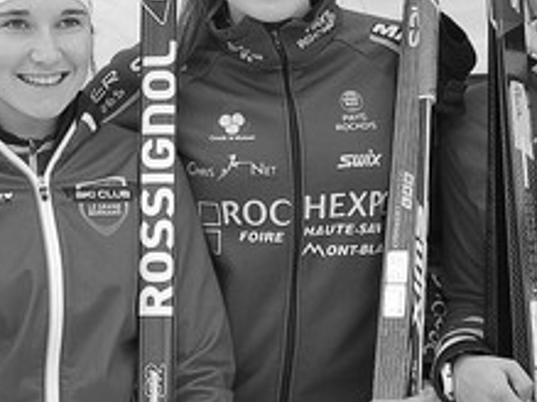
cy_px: 59
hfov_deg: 12.5
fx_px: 2450
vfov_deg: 9.4
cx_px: 255
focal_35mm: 158
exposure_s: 1/125
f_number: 5.6
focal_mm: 30
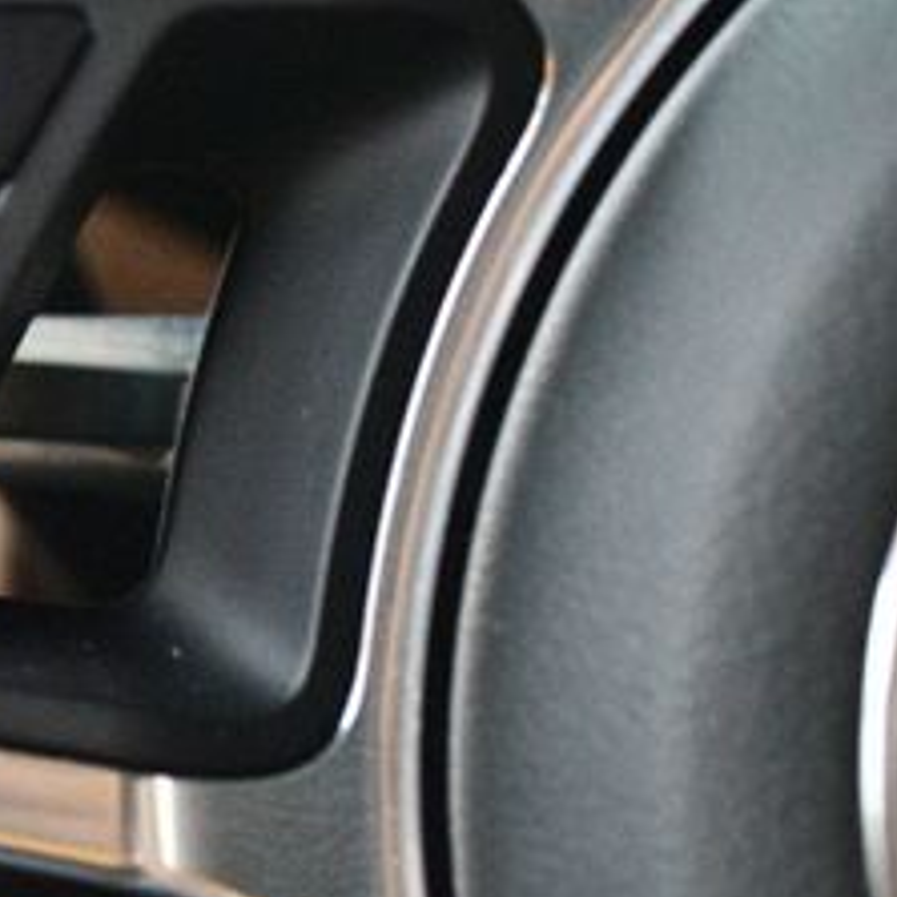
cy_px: 338
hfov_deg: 12.3
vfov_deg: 12.6
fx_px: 4075
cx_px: -181
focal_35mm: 139
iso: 9000
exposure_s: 1/60
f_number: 5
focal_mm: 38
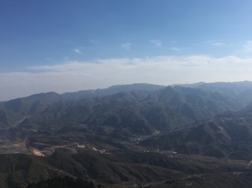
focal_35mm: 43
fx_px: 313
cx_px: 162
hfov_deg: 43.4
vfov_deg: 33.1
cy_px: 53
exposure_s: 1/3077
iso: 25
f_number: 2.2
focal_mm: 4.15
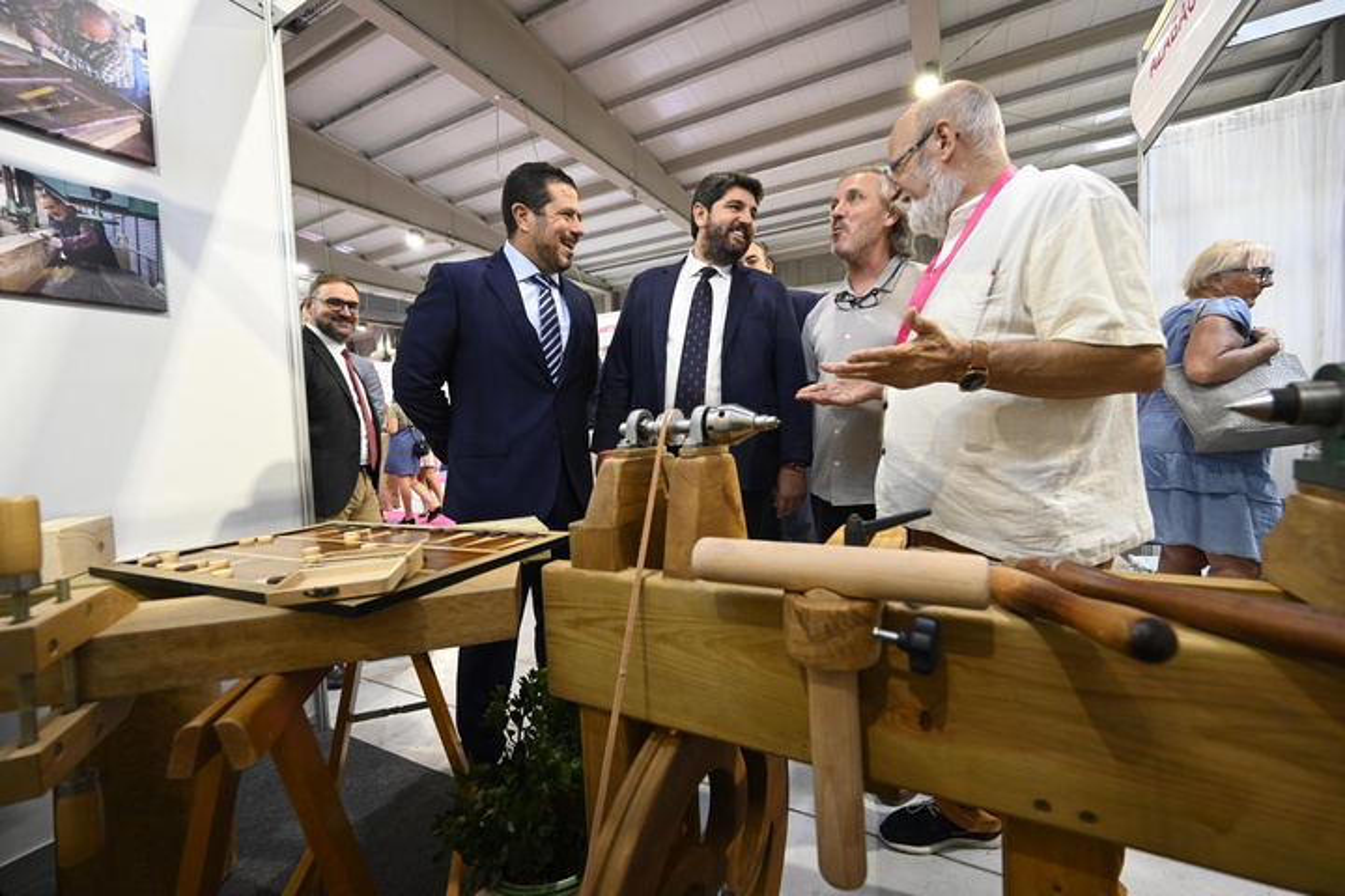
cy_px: 448
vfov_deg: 81.2
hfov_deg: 104.3
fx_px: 523
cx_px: 672
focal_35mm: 14
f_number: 4.5
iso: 1000
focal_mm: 14
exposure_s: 1/60
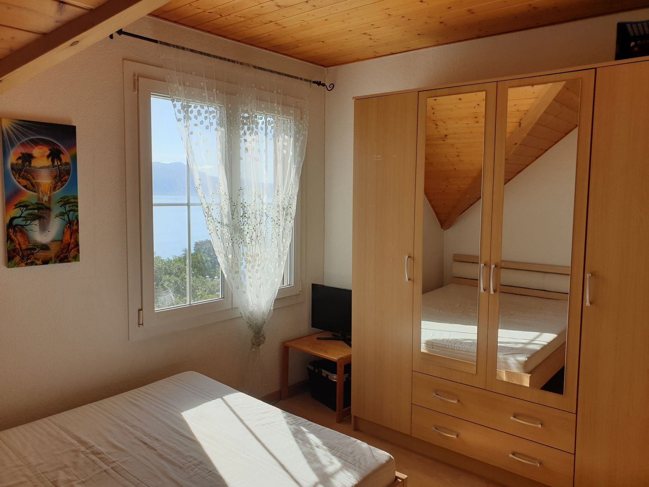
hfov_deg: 67.3
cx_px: 324
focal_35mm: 26
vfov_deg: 53.1
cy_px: 244
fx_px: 487
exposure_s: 1/418
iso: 50
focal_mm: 4.3
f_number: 2.4
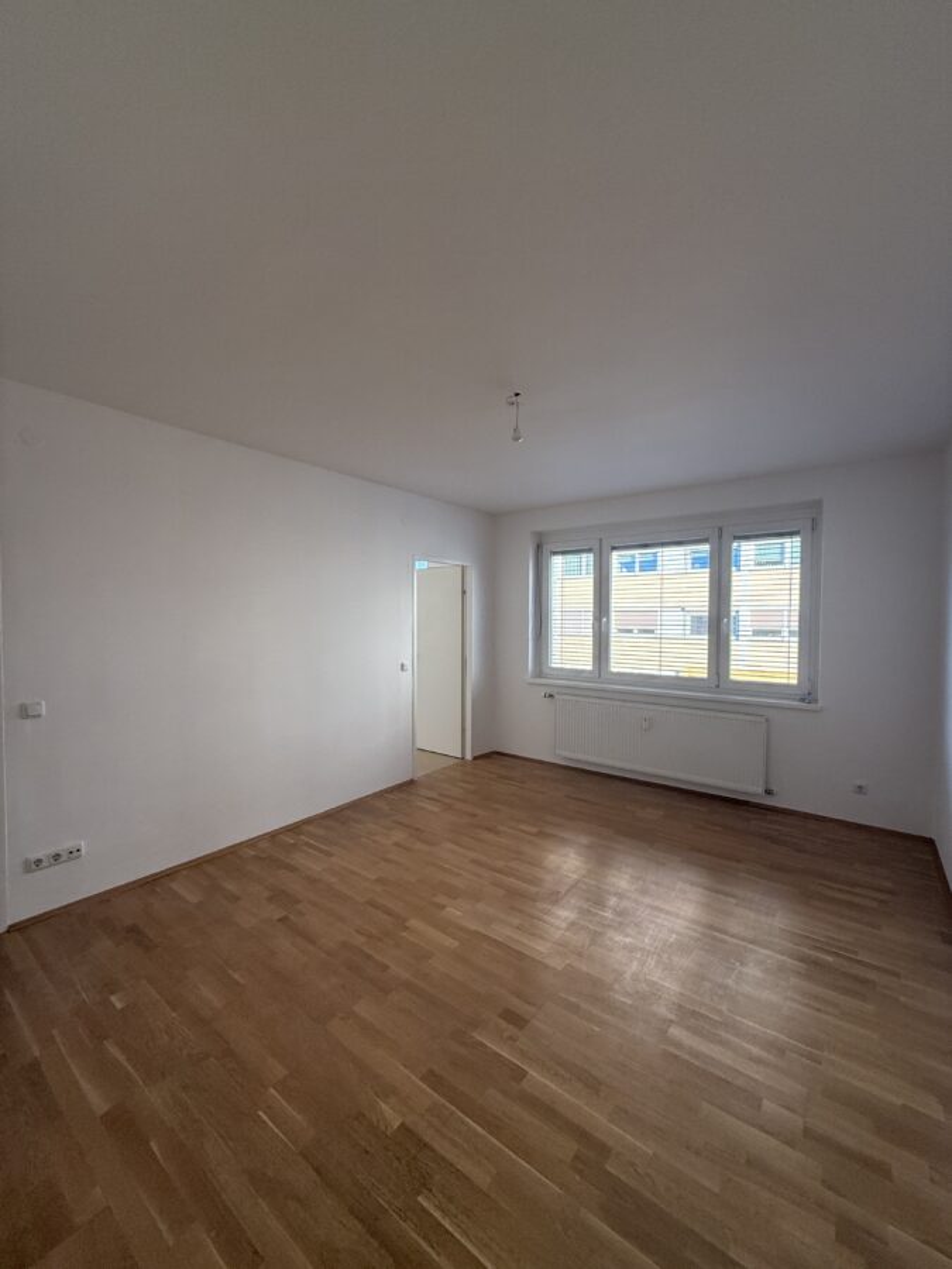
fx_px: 513
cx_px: 476
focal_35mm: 14
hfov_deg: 85.7
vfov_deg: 102.1
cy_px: 634
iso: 200
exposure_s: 1/99
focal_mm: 2.22
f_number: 2.2
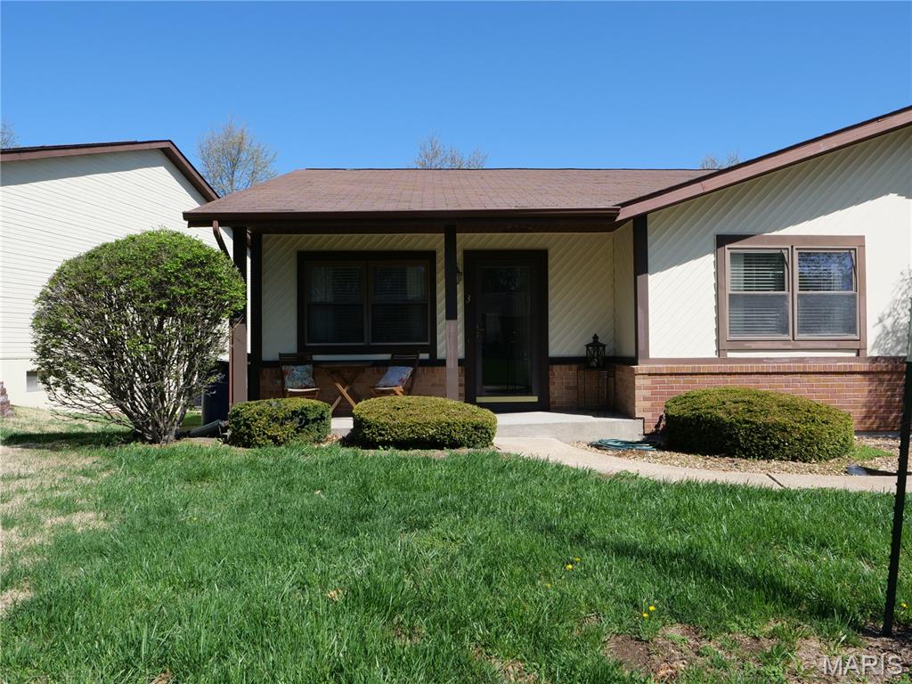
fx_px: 685
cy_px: 342
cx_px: 456
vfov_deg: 53.1
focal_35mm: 26
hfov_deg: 67.3
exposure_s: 1/500
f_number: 7.1
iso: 200
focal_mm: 13
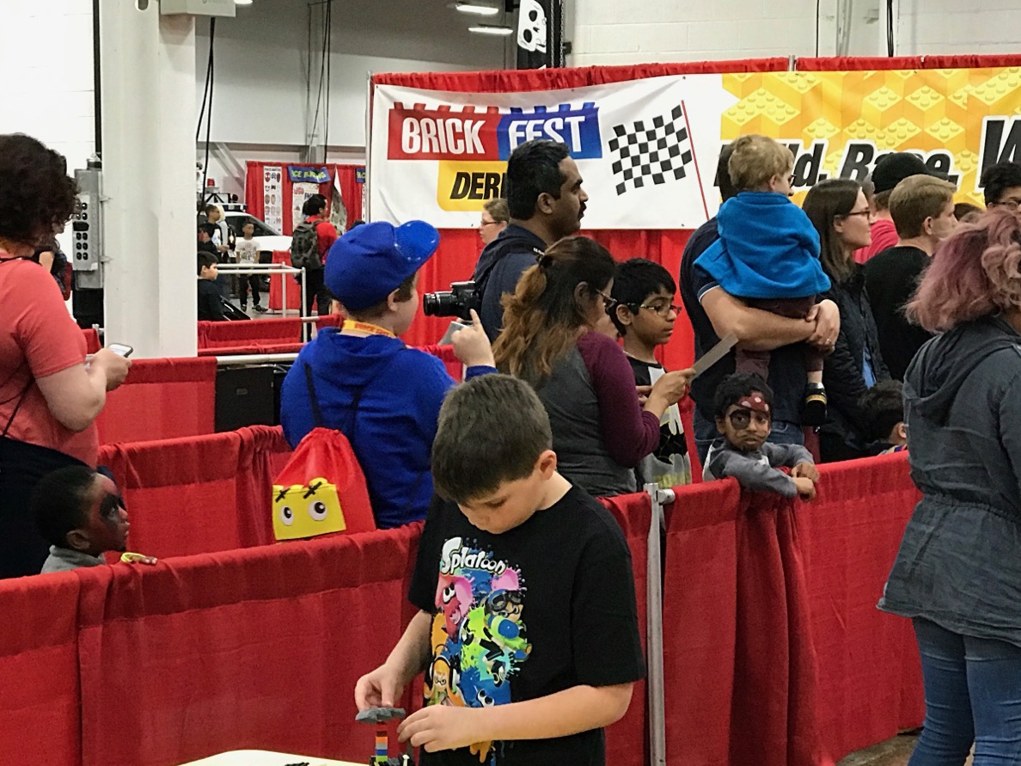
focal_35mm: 96
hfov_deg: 20.4
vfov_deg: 15.3
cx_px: 474
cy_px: 621
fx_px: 2832
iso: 320
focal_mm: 6.6
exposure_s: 1/60
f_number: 2.8
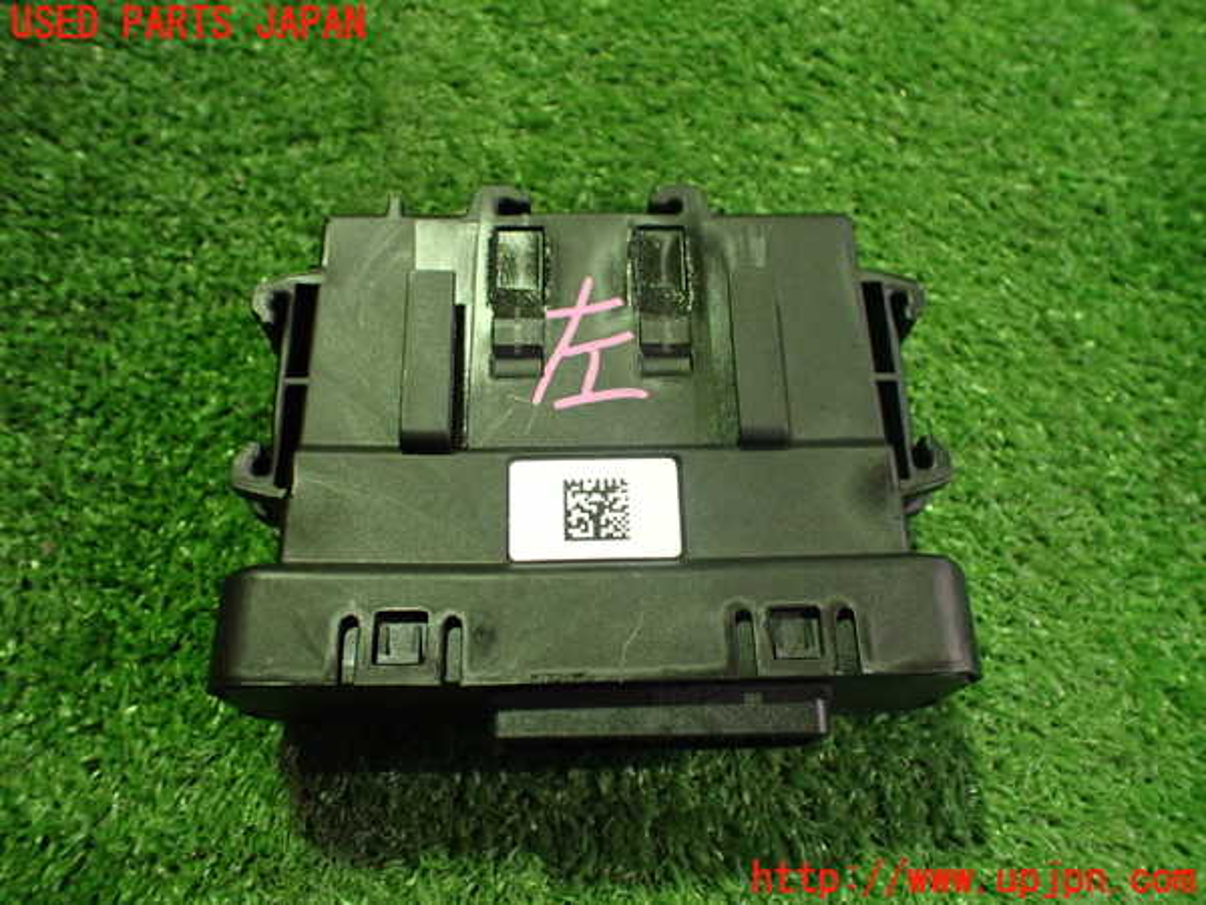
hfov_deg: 60.0
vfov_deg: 46.8
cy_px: 452
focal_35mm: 30
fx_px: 1045
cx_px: 603
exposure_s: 1/40
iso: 800
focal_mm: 5.4
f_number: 2.3
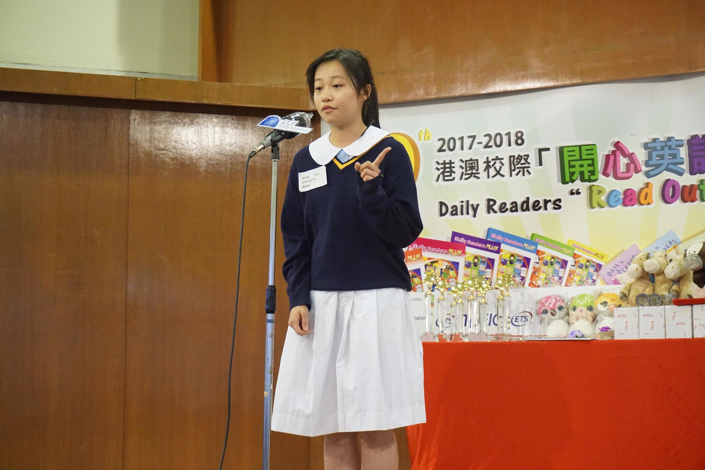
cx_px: 352
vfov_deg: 18.9
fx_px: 1410
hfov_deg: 28.1
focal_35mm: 72
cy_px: 235
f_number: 5.6
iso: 3200
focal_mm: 48
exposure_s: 1/80
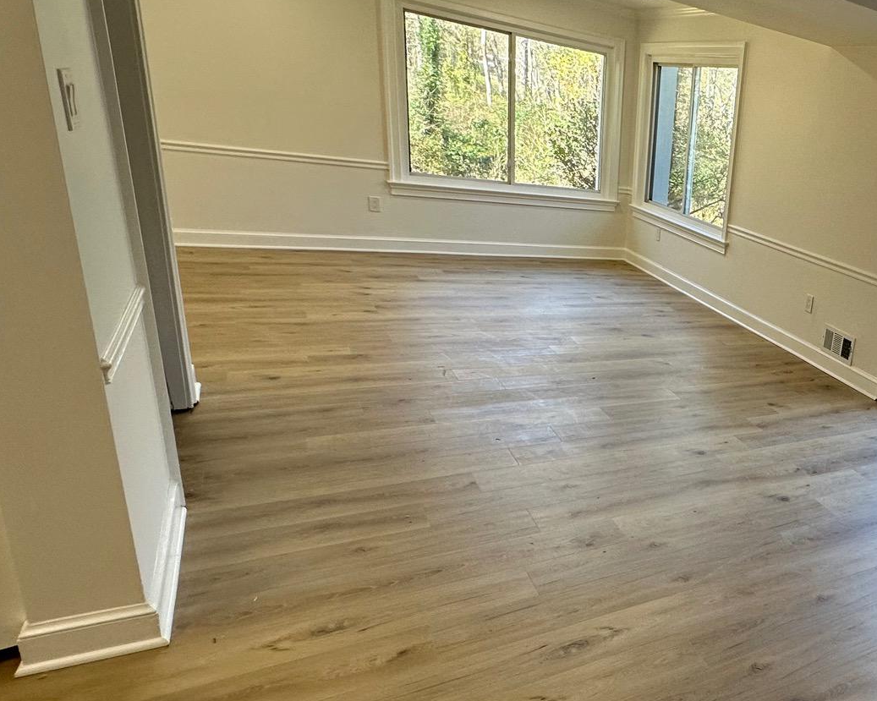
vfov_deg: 53.1
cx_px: 858
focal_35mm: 27
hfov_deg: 52.3
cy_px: 382
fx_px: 701
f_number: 2.2
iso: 100
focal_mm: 2.22
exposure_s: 1/120
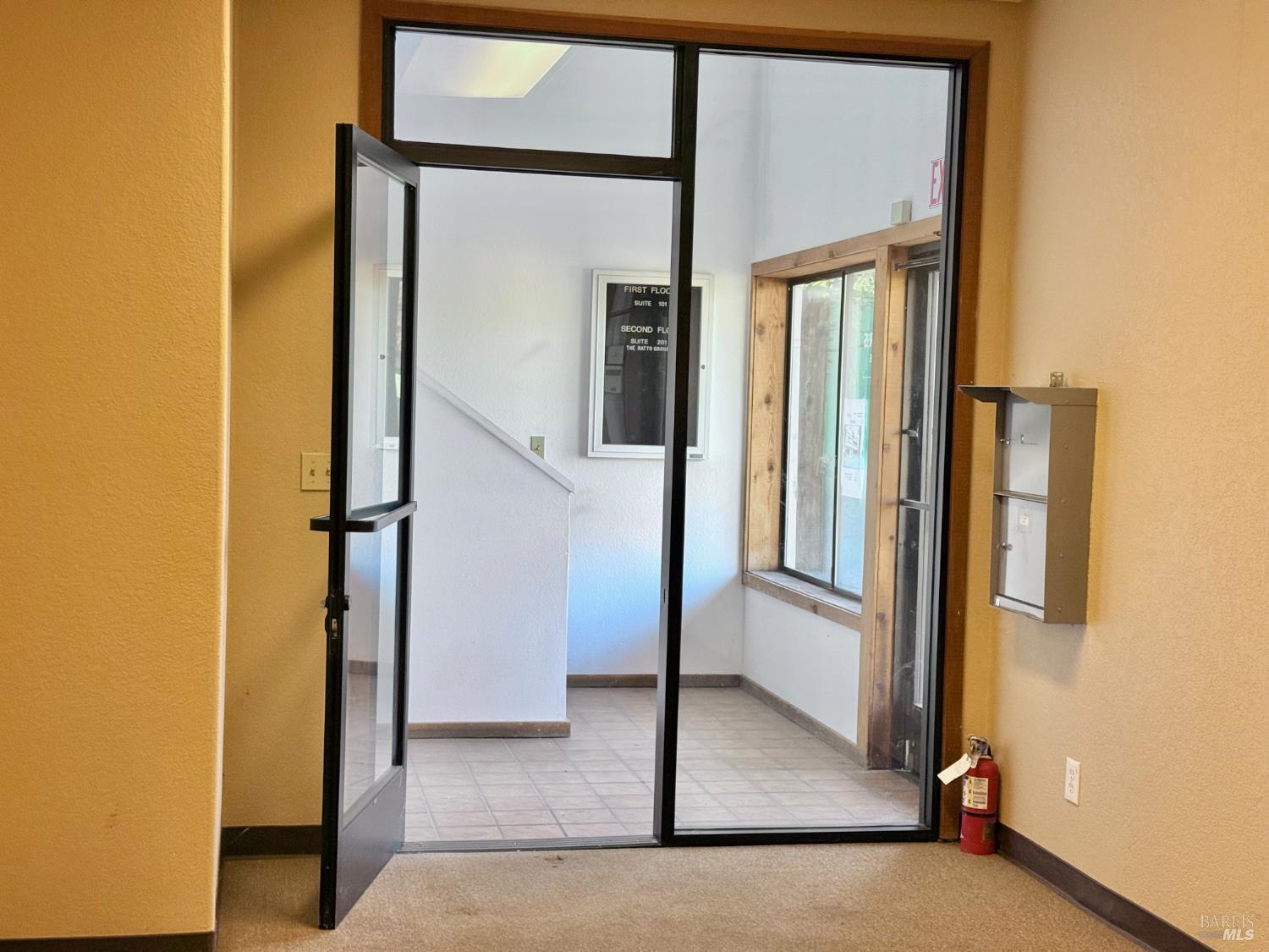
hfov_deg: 39.7
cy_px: 476
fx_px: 1760
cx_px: 634
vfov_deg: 30.3
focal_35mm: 48
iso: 100
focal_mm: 6.76
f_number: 1.78
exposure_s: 1/60
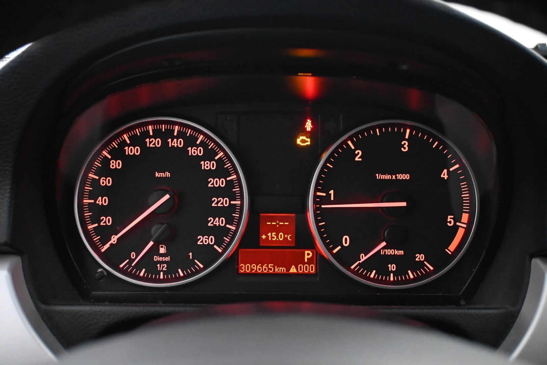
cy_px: 182
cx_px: 274
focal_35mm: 44
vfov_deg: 30.8
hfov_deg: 45.0
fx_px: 661
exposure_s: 1/50
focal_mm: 29
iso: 6400
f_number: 4.8
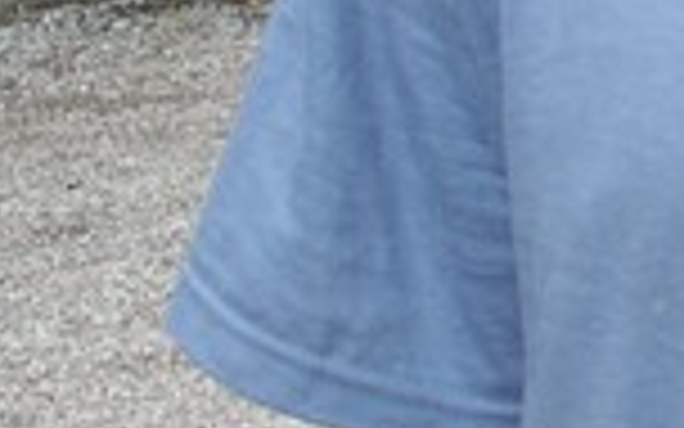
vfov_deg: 5.7
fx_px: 4157
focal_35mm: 223
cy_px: -640
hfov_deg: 8.8
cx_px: 1449
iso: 100
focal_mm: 10.44
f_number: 3.5
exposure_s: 1/90
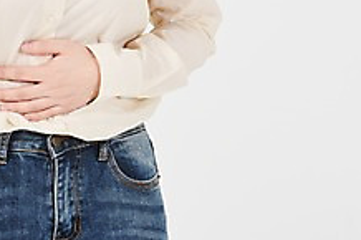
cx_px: 37
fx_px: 3858
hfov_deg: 5.4
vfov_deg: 3.6
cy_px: -86
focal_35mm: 385
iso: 100
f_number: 13
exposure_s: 1/125
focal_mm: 140
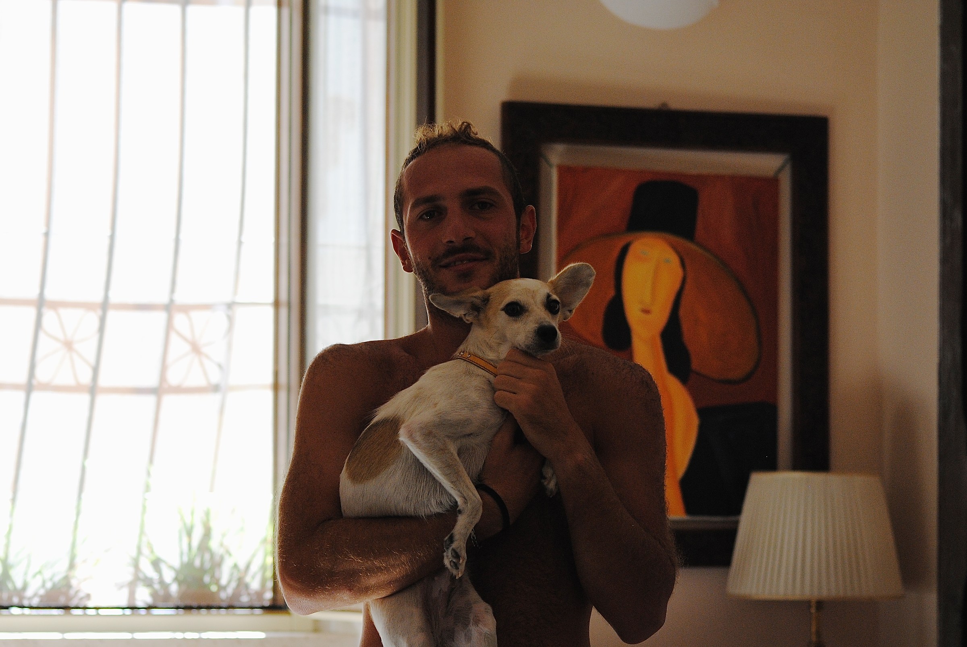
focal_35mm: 117
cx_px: 484
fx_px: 3146
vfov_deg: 11.7
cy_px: 324
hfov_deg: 17.5
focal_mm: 78
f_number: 4
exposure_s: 1/250
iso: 400
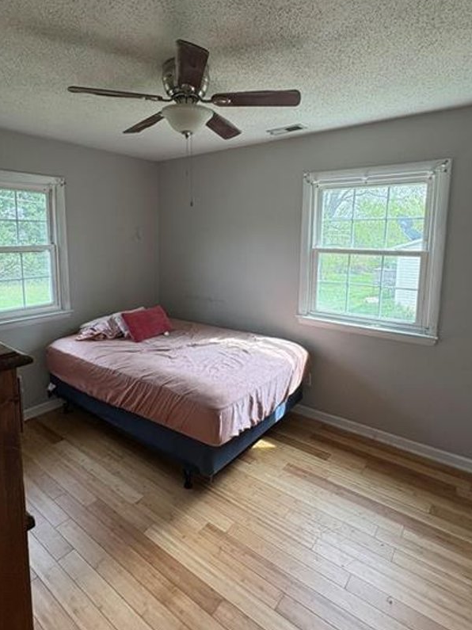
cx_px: 209
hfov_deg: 65.7
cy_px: 281
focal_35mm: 20
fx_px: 364
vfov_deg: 81.5
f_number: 2.2
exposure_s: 1/120
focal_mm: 2.22
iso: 80
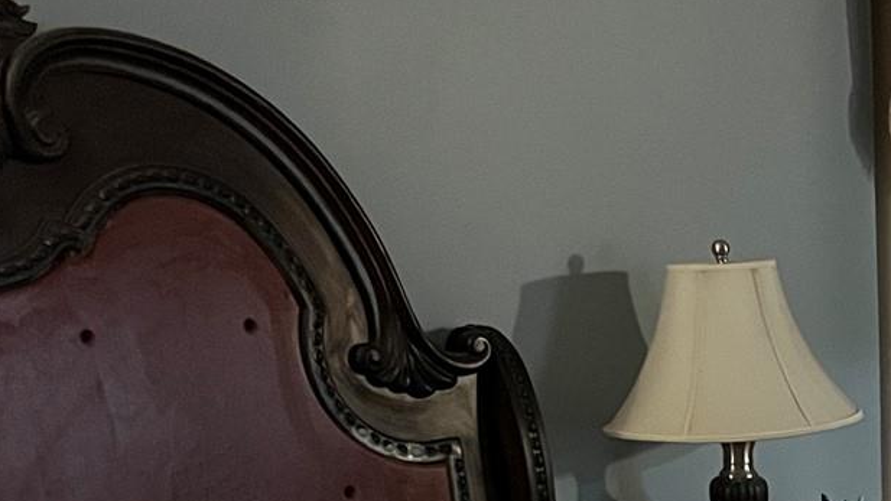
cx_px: 1170
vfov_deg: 12.6
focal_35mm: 94
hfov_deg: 20.6
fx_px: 2221
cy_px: 569
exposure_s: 1/30
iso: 640
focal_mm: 5.1
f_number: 1.6
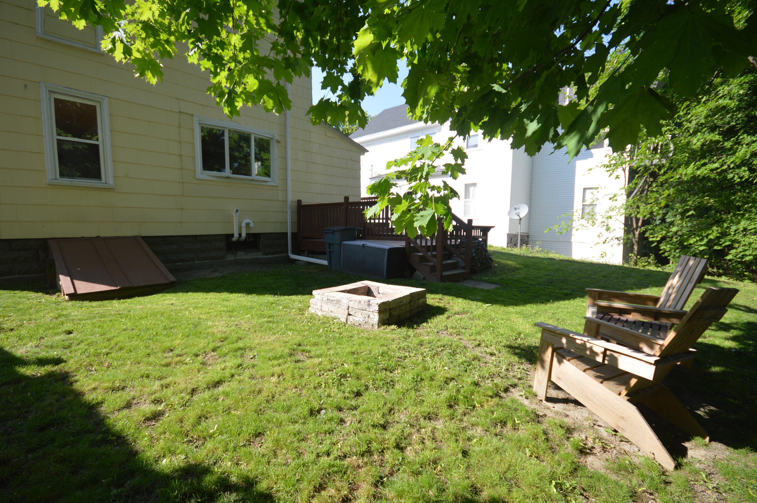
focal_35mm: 15
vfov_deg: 77.2
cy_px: 252
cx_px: 378
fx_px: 315
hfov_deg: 100.4
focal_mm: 10
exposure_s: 1/160
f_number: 6.3
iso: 100
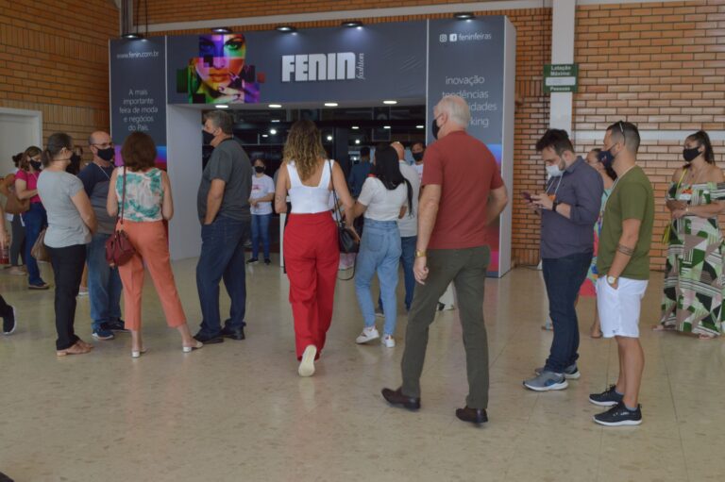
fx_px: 725
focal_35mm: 36
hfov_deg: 53.2
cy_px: 241
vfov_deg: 36.8
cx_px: 362
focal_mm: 24
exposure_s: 1/125
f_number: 6.3
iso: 400
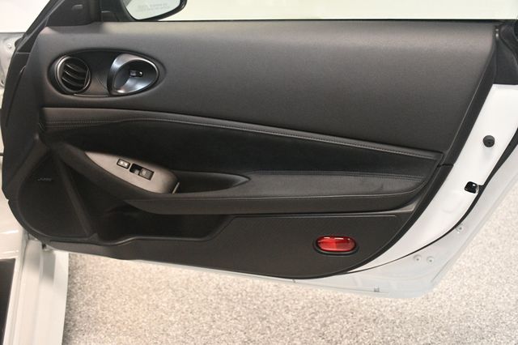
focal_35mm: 39
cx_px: 259
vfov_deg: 34.2
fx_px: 561
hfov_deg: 49.6
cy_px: 172
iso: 3200
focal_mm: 26
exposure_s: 1/100
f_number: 3.8
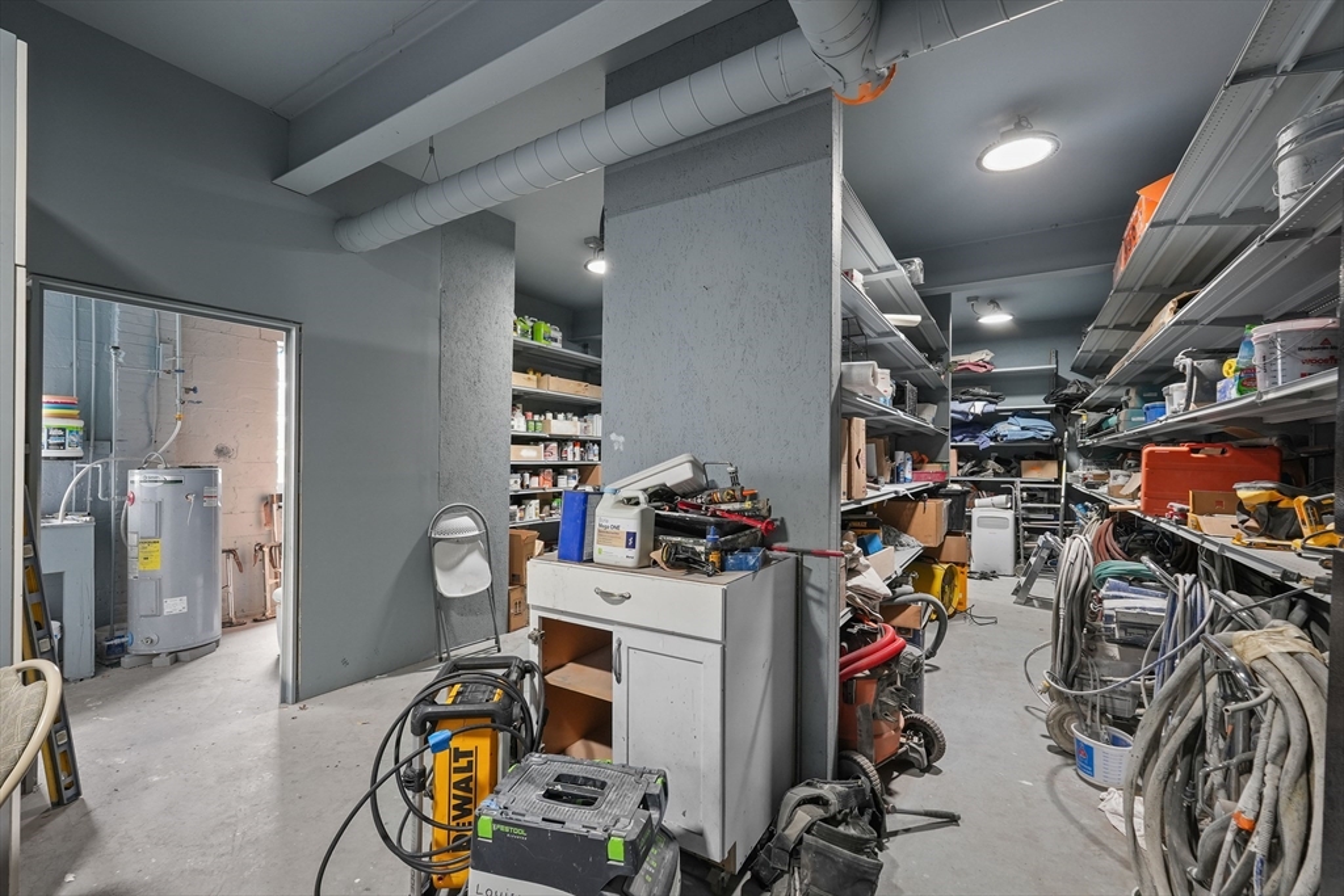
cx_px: 672
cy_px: 448
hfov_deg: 100.4
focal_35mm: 15
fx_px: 560
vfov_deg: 77.3
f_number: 6.3
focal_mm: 10
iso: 500
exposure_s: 1/10
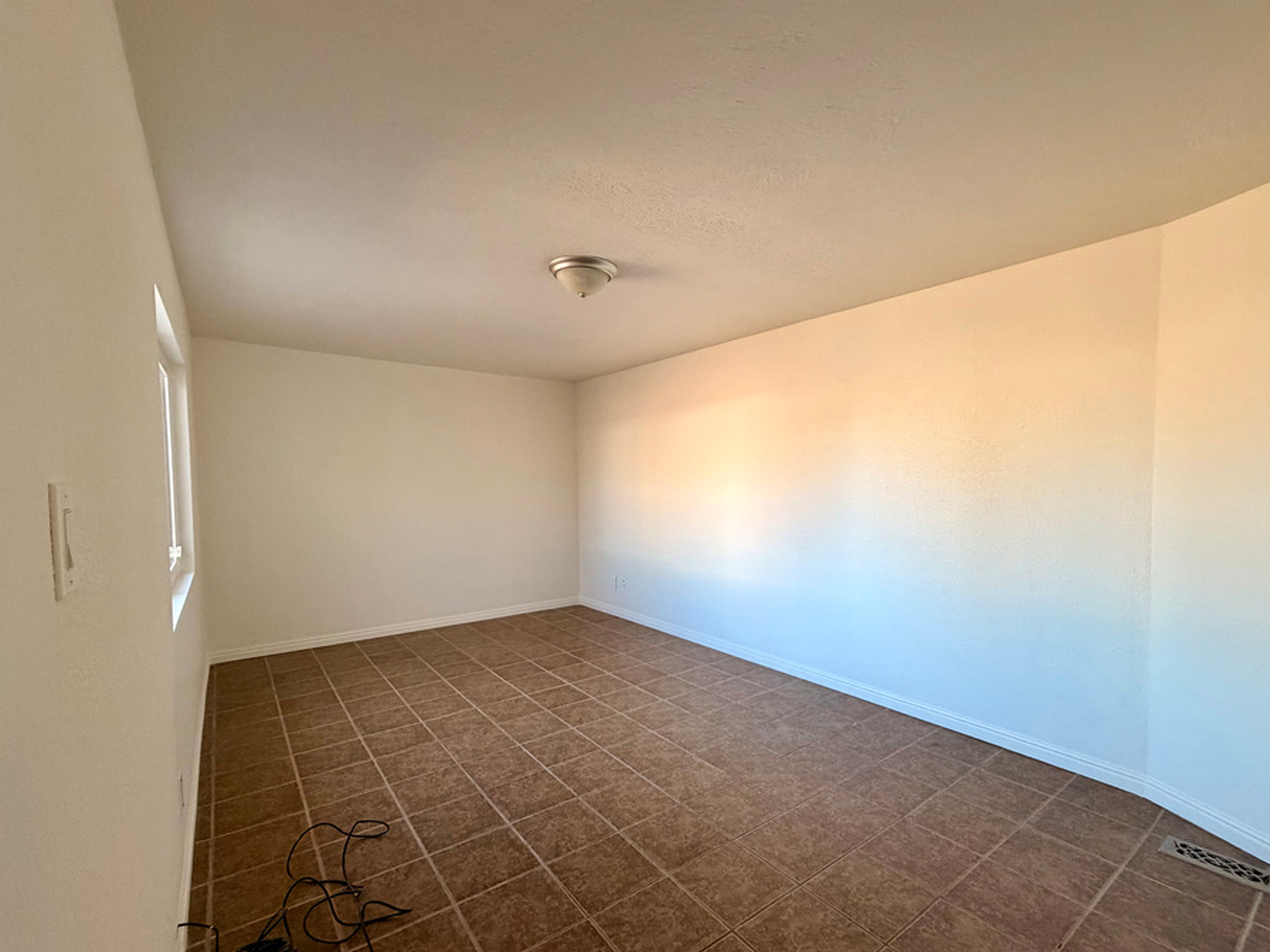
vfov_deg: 78.0
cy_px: 504
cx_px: 666
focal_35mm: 16
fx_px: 587
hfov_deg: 94.4
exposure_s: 1/119
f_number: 2.2
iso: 320
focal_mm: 2.22
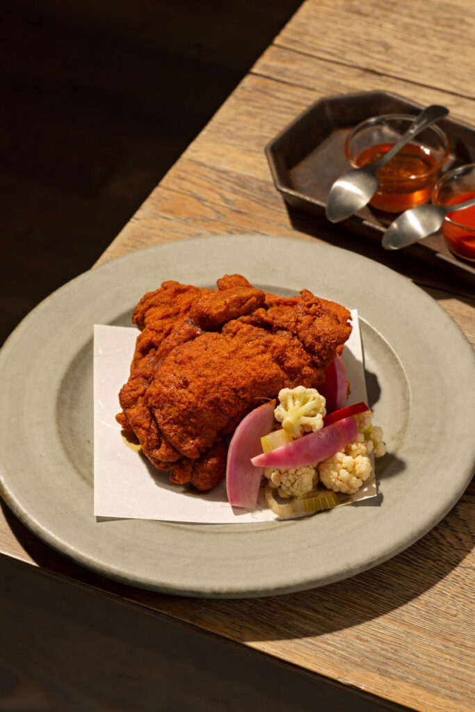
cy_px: 356
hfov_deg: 13.0
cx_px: 238
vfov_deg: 19.5
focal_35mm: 105
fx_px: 2077
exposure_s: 1/160
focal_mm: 105
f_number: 11
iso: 400
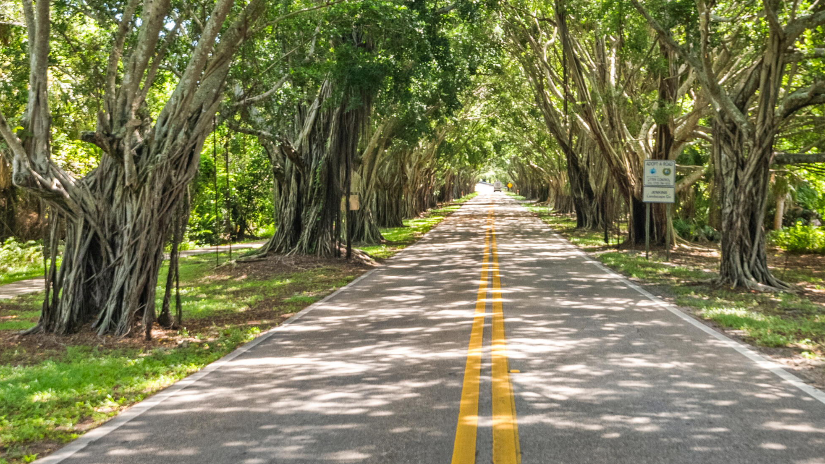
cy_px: 191
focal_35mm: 56
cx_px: 491
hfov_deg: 37.1
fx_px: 1225
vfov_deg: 21.4
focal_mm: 35
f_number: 8
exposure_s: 1/50
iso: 1600
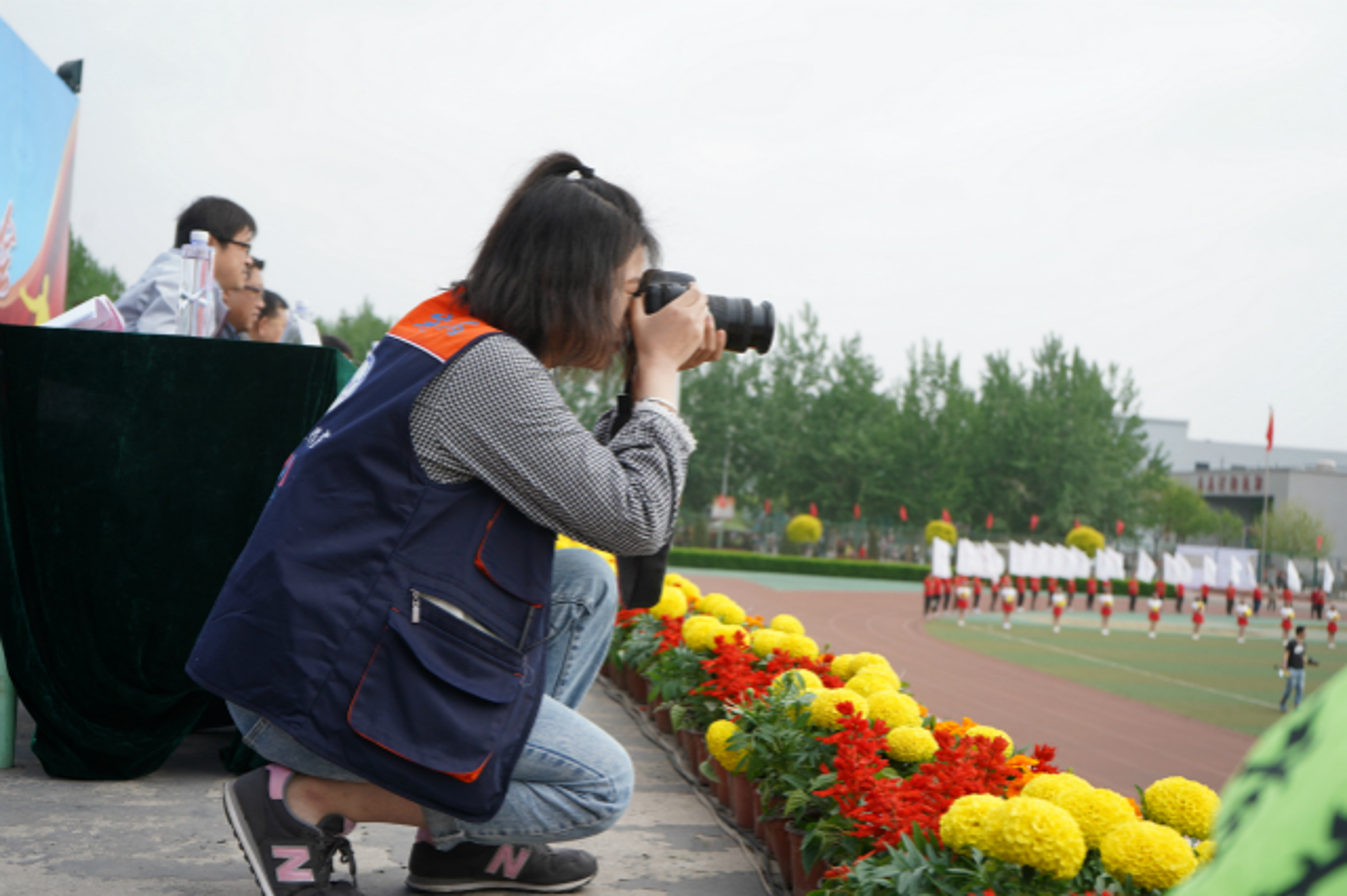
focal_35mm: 45
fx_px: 1683
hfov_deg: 43.6
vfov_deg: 29.8
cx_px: 674
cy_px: 448
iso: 125
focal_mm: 45
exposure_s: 1/320
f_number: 5.6
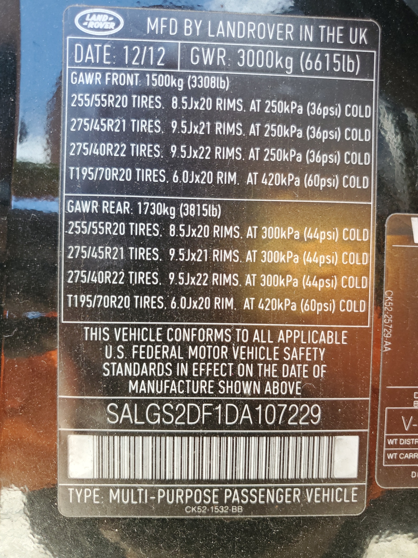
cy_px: 279
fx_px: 419
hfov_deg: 53.1
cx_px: 209
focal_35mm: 26
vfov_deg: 67.3
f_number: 1.5
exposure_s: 1/120
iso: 56
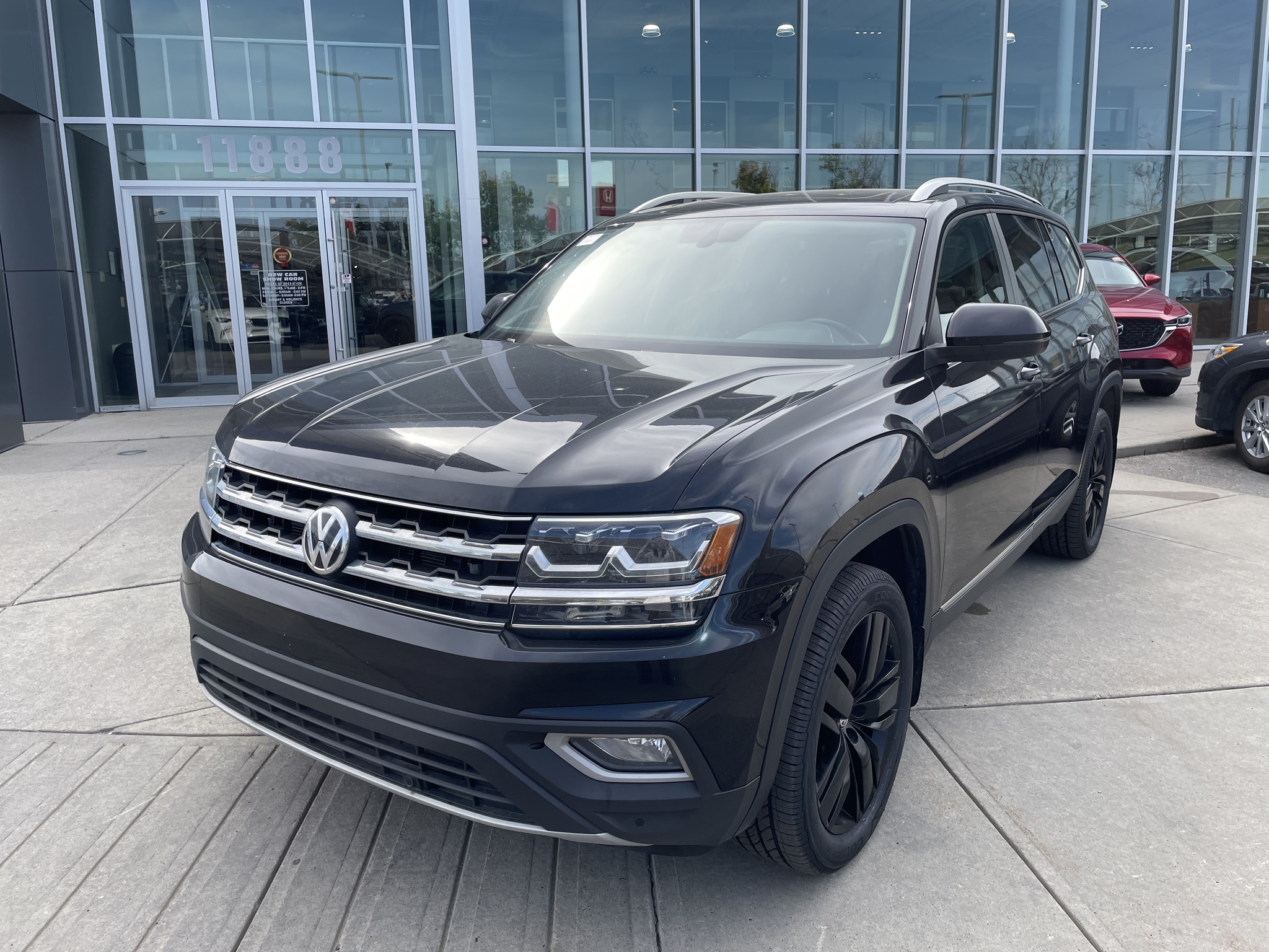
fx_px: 953
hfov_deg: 67.3
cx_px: 634
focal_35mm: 26
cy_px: 476
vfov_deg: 53.1
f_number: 1.6
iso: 32
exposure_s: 1/979
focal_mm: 4.2
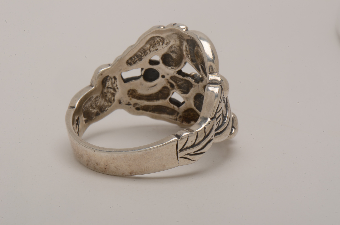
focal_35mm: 128
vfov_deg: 10.7
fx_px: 1202
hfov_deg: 16.1
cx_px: 170
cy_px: 112
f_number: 36
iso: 100
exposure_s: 1/160
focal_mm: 85
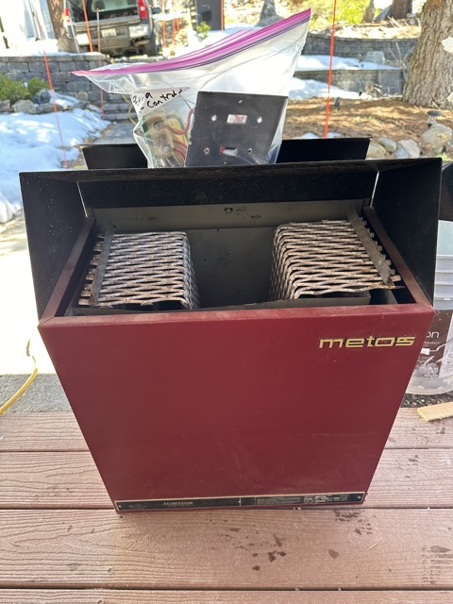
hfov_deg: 56.8
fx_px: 419
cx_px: 226
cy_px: 302
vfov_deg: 71.6
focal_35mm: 24
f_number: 1.78
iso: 125
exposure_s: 1/121
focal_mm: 6.86
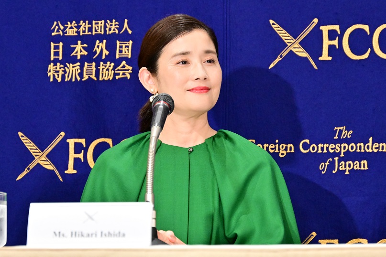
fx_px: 2091
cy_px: 128
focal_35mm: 195
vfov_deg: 7.0
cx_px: 193
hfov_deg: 10.5
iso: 5000
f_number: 6.3
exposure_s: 1/200
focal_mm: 130
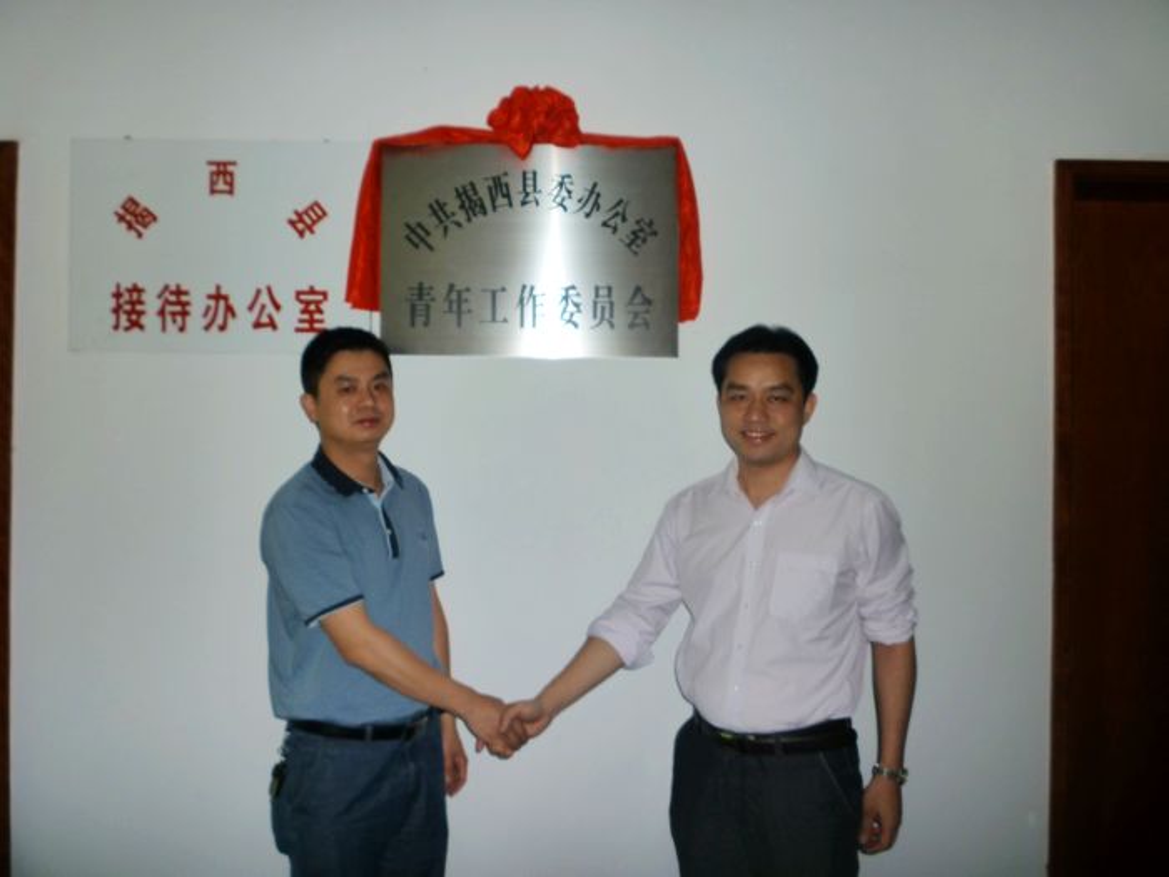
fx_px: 979
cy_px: 438
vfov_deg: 48.2
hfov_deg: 61.7
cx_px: 584
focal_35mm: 29
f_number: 3.3
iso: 125
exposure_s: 1/30
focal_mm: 5.2
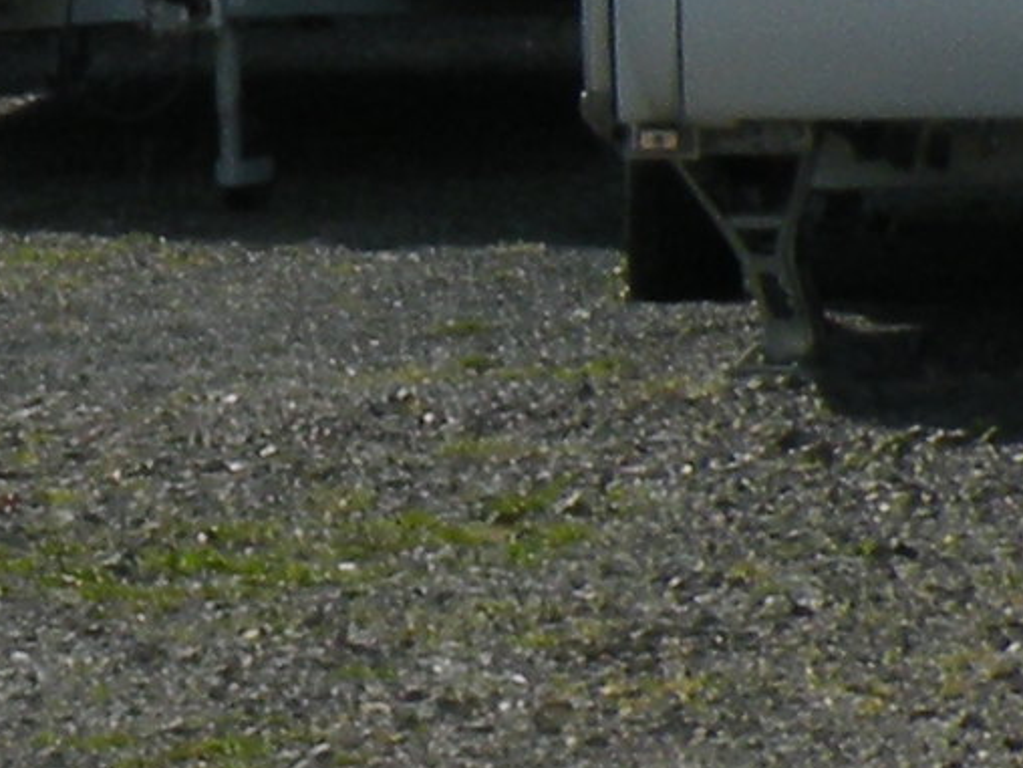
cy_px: -494
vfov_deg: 3.1
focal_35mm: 481
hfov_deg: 4.1
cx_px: -89
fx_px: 14215
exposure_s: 1/330
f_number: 7.1
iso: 64
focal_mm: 11.9
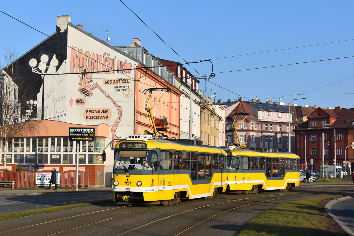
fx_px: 679
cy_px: 118
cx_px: 177
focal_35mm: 69
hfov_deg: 29.2
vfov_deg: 19.7
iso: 200
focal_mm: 46
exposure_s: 1/400
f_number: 10
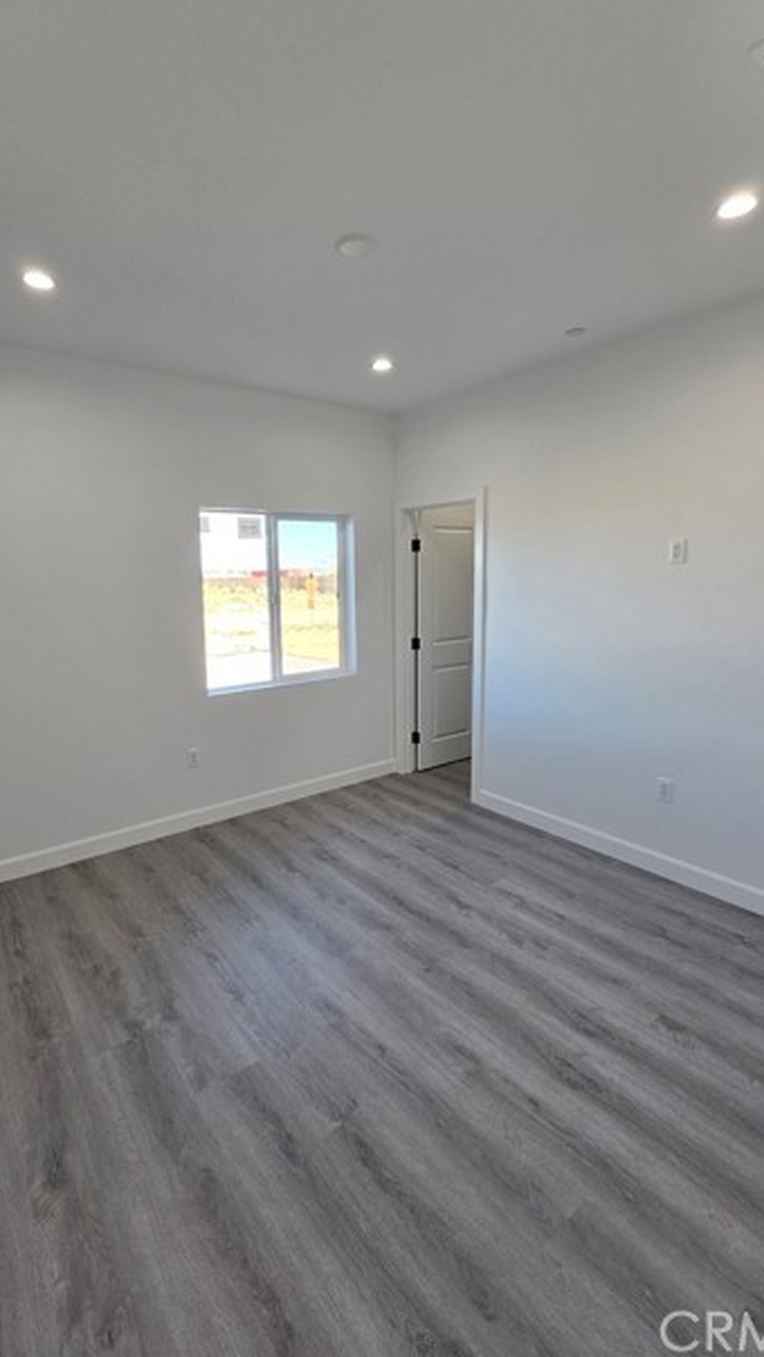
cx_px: 328
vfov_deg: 102.9
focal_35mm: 15
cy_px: 645
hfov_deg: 70.2
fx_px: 540
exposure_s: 1/120
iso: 64
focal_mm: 2.2
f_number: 2.2
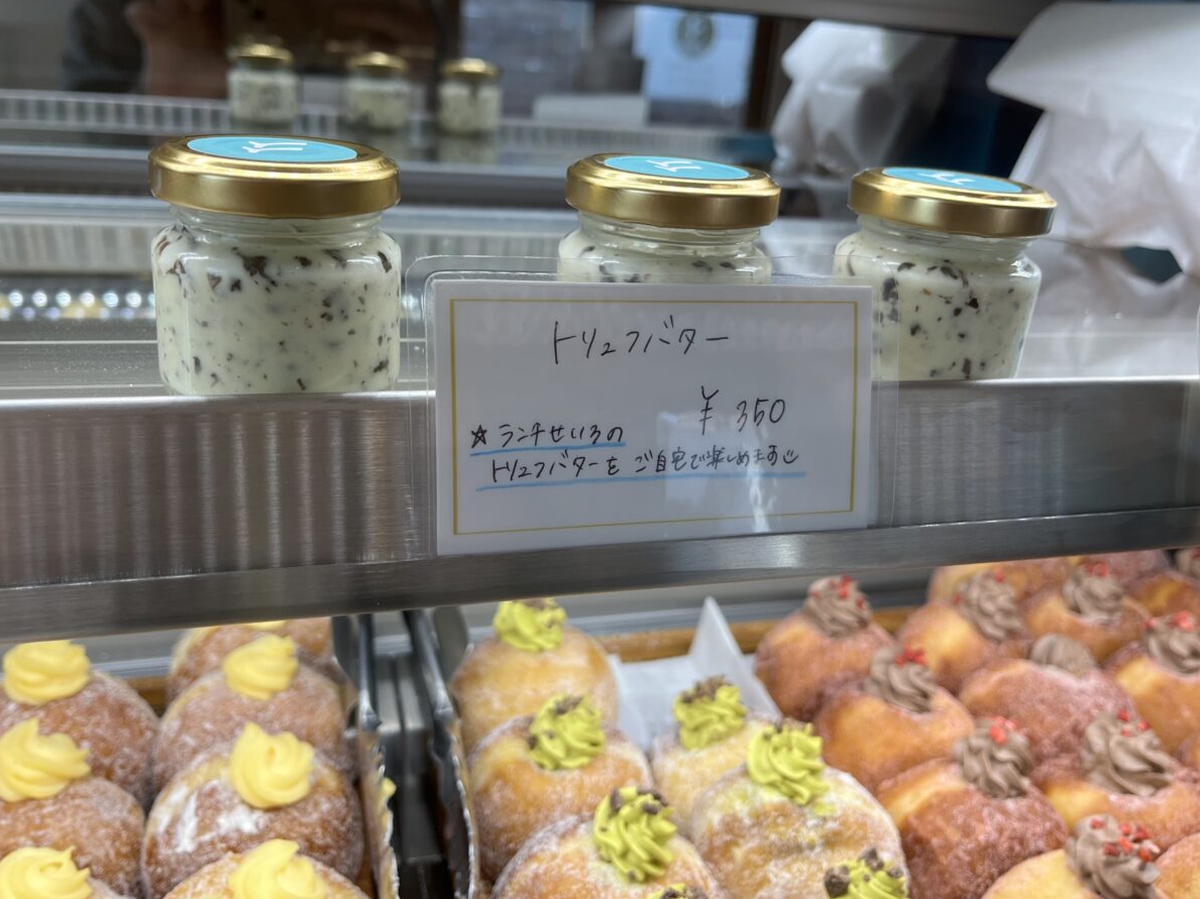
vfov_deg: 49.7
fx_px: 970
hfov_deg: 63.4
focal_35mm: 28
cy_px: 430
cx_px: 572
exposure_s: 1/449
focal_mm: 5.1
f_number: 1.6
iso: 50
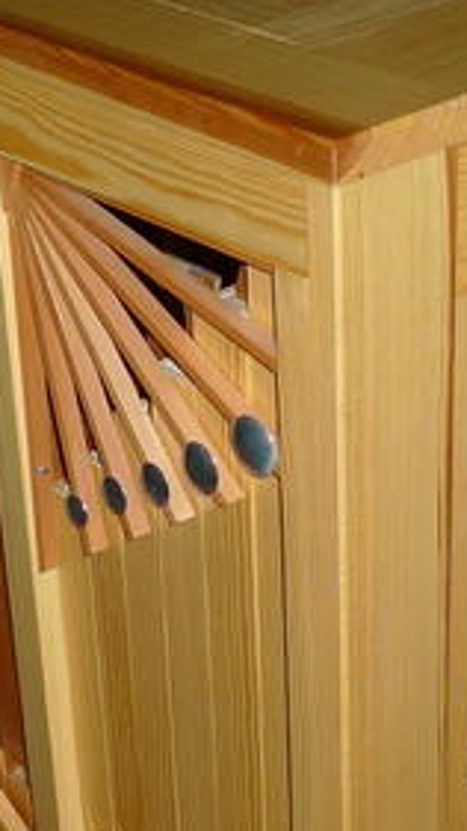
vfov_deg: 22.8
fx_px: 2048
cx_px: 234
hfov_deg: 13.0
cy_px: 562
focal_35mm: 93
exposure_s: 1/60
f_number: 2
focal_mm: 5.1
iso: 125
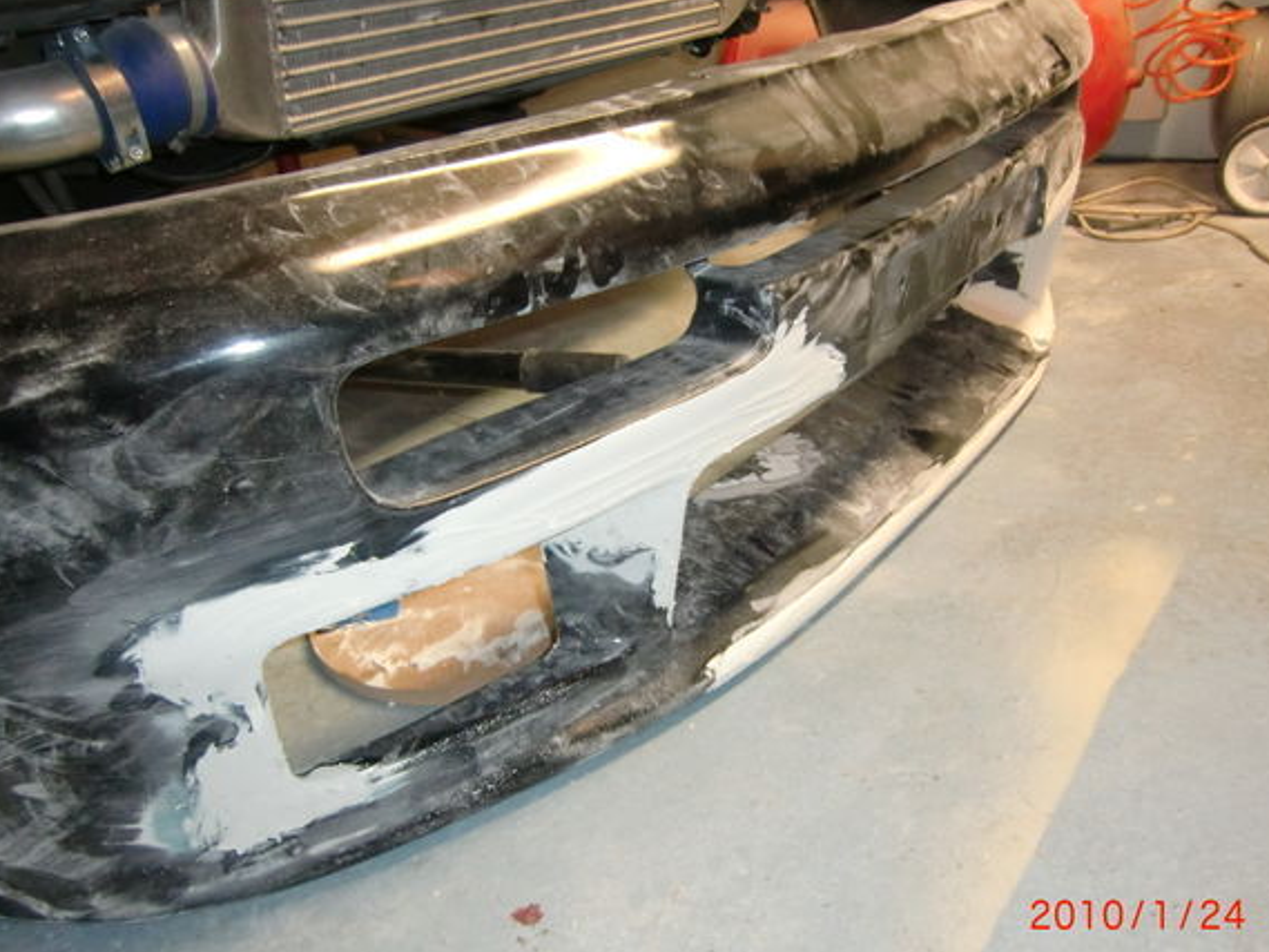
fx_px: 990
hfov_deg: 65.3
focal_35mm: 27
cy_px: 488
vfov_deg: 51.4
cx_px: 624
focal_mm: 4.3
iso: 400
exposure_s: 1/60
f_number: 3.2
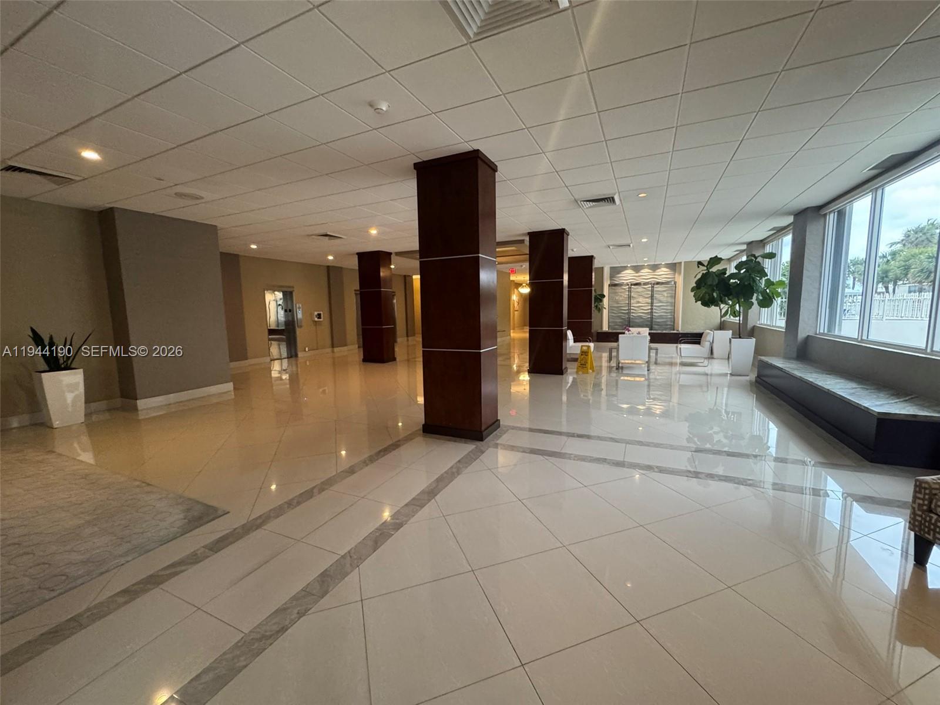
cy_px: 352
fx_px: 380
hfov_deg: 102.1
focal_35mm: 14
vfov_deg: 85.7
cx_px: 470
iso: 500
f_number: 2.2
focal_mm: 2.22
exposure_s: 1/60
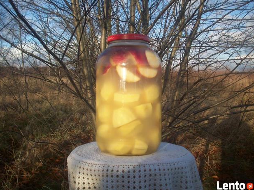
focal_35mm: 39
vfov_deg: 36.8
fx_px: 286
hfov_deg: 47.8
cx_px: 123
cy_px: 94
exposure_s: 1/625
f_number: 2.8
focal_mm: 6.2
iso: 80
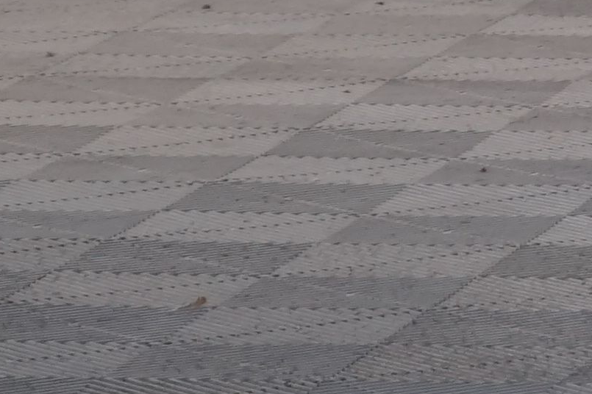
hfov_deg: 3.8
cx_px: 1744
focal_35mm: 522
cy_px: -820
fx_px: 8580
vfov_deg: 2.6
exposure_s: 1/25
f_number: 6.3
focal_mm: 70
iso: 500
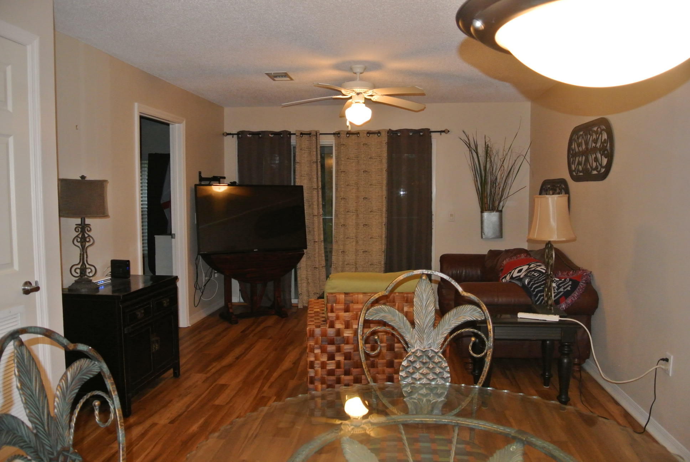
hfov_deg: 67.3
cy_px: 231
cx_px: 345
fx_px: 518
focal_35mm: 27
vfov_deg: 48.0
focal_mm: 10
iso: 800
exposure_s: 1/60
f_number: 3.5
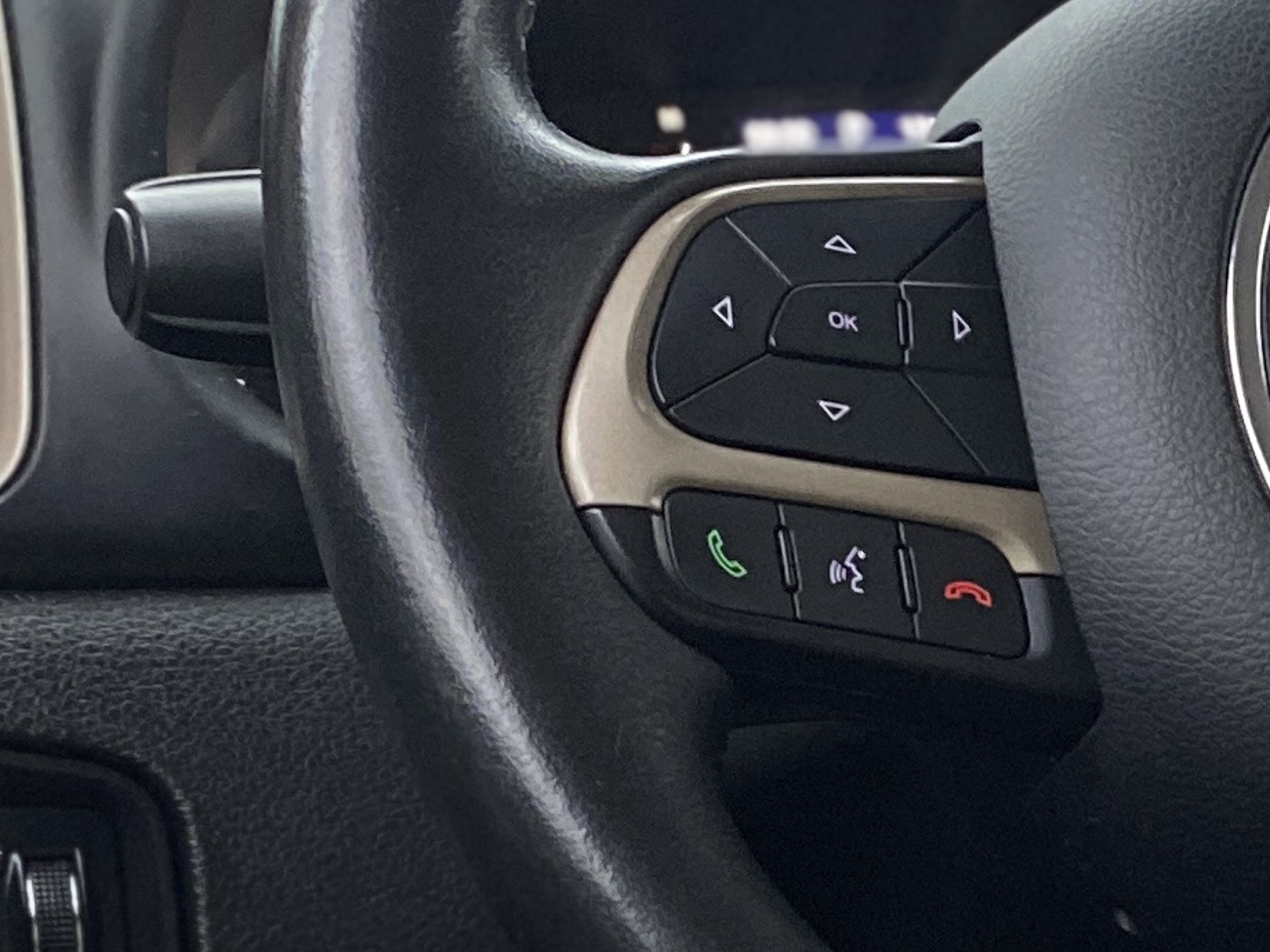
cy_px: 1134
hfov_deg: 16.5
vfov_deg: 12.7
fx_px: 4182
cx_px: 1561
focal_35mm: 114
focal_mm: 4.25
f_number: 1.8
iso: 400
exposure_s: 1/40
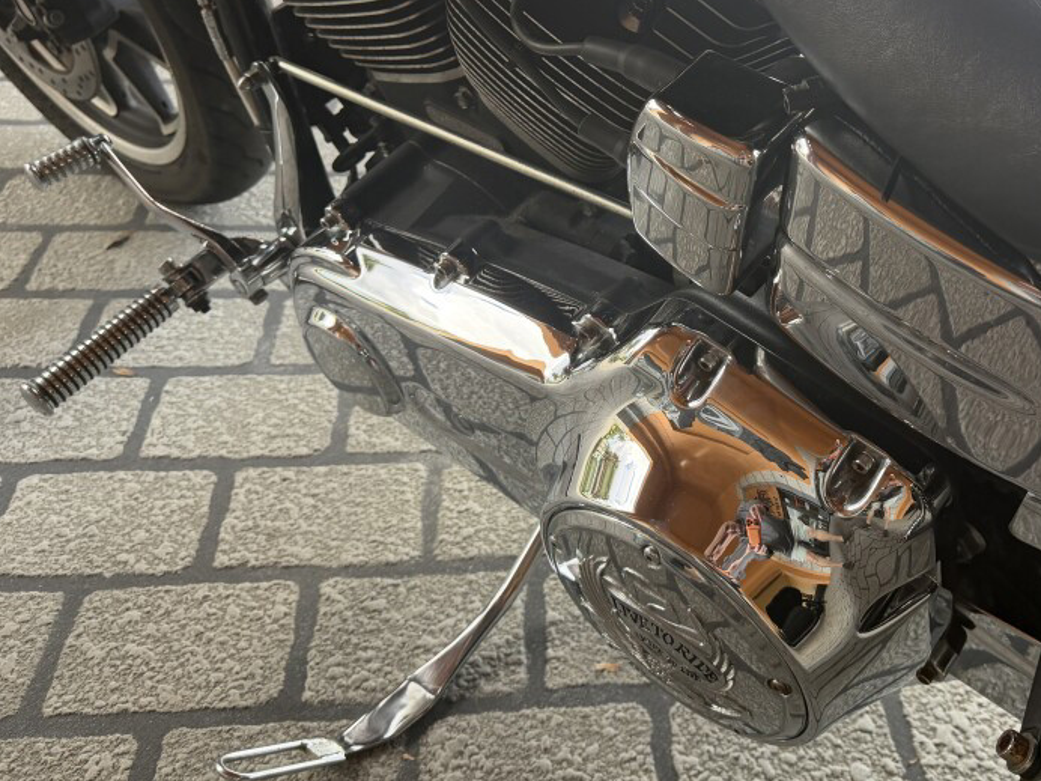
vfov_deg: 38.2
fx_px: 1113
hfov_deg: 49.4
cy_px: 254
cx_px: 682
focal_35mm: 37
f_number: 1.78
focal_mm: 6.76
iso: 100
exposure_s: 1/478
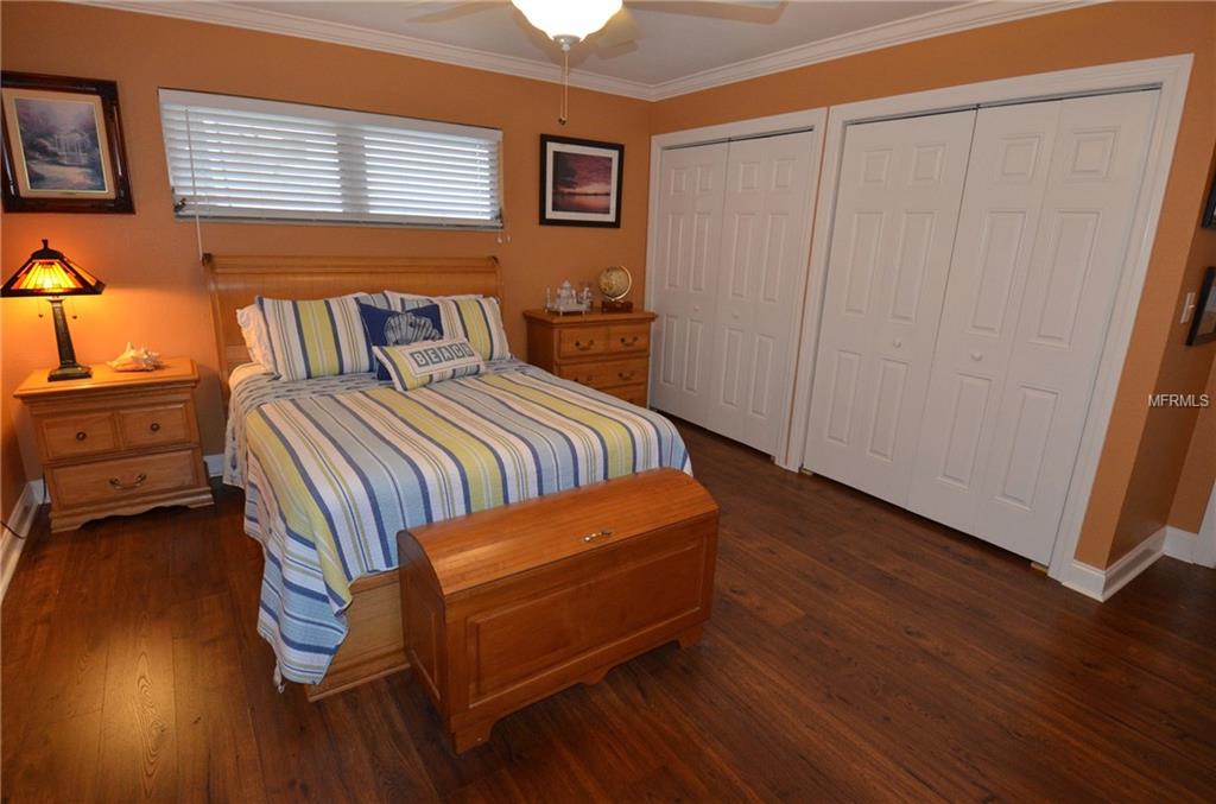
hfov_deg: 90.2
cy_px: 402
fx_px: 606
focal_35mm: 18
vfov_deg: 67.1
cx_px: 608
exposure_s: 1/60
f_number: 5.6
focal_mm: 12
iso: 1600
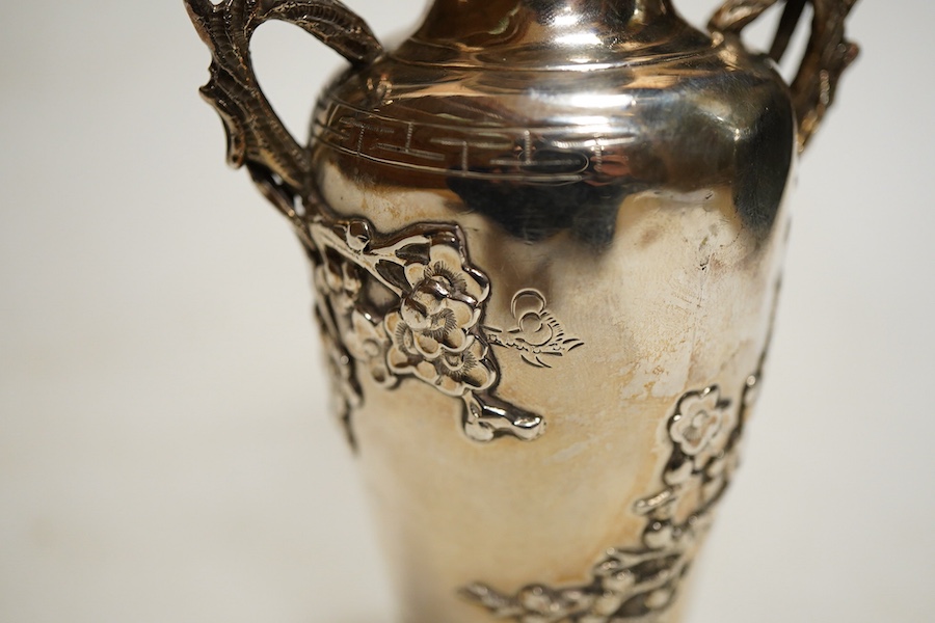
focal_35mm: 45
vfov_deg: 29.9
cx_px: 468
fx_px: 1169
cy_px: 312
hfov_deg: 43.6
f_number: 3.5
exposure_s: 1/125
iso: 1250
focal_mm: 30
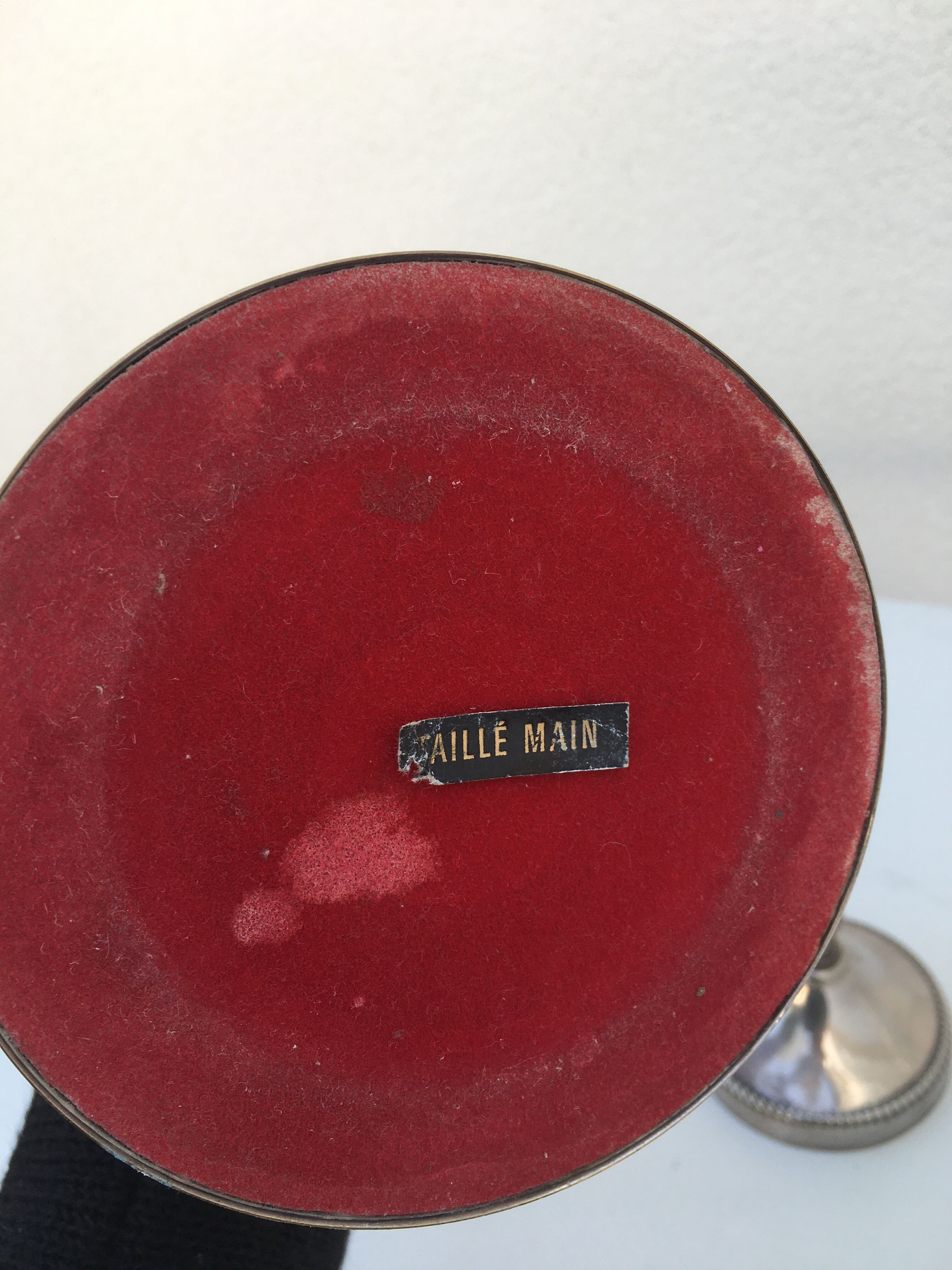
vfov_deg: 61.7
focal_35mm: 29
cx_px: 476
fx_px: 1063
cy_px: 635
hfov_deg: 48.2
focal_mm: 4.15
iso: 25
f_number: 2.2
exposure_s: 1/310
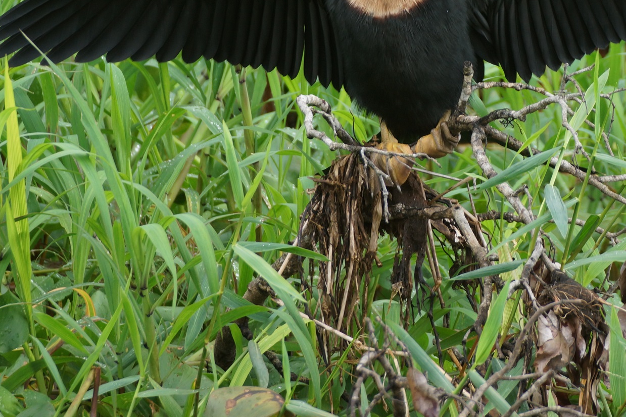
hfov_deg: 3.8
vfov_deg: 2.5
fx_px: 9476
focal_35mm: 545
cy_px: -2
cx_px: 498
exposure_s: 1/80
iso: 200
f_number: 5.6
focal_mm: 180
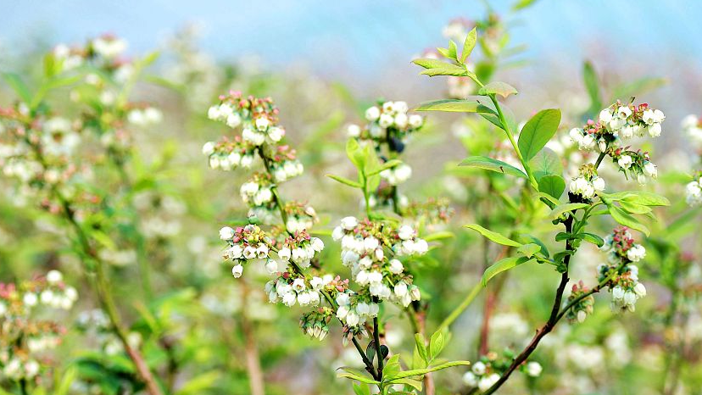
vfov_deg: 8.9
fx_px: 2532
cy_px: 269
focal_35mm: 136
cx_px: 367
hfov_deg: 15.8
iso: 100
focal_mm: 70
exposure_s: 1/800
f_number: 3.2
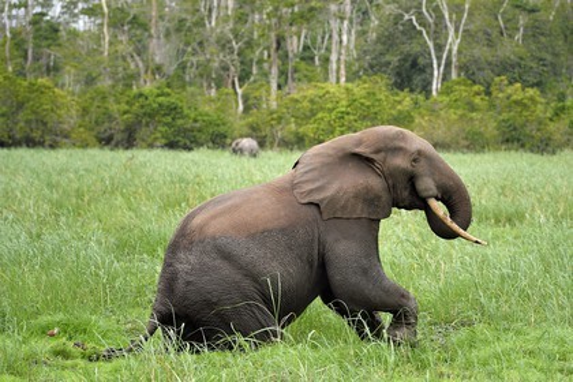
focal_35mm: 200
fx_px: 3183
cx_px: 286
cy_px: 191
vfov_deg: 6.9
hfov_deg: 10.3
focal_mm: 200
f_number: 7.1
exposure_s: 1/400
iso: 800
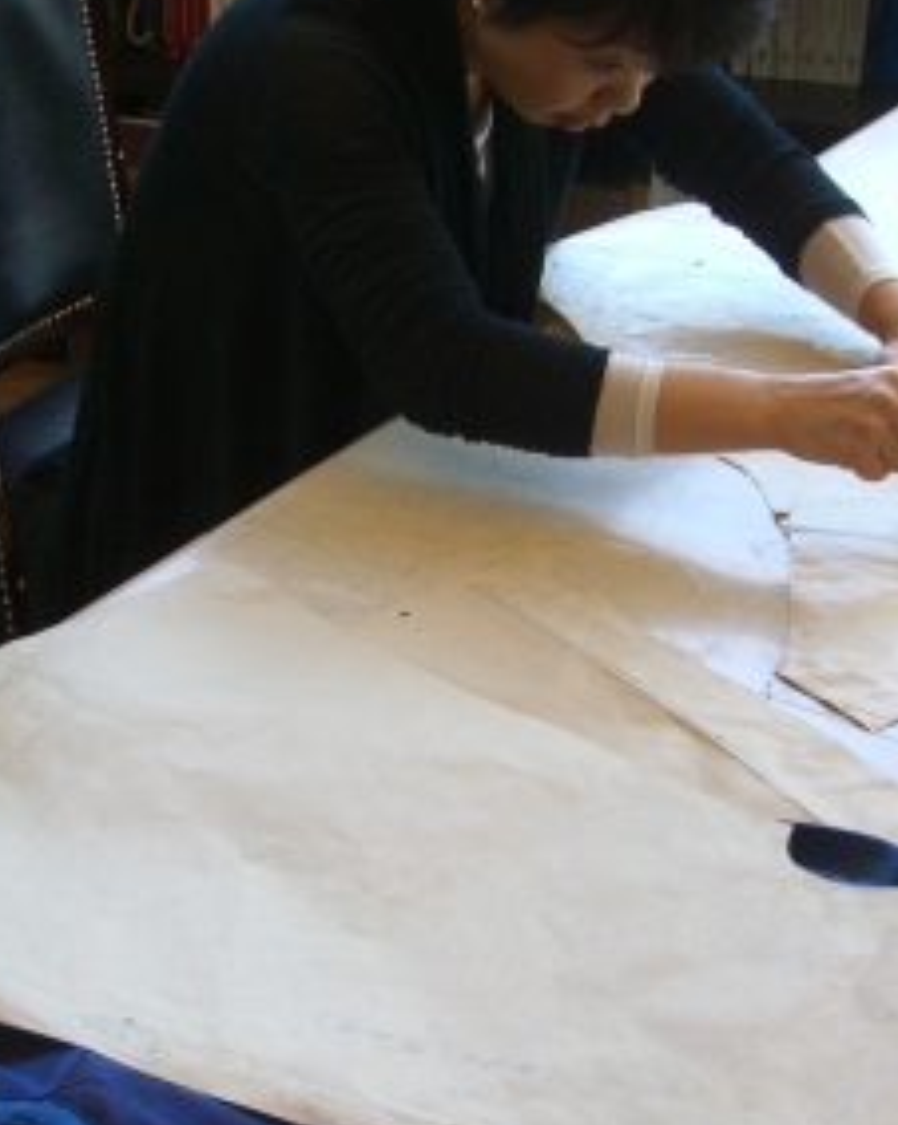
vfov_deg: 22.7
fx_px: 2794
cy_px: 700
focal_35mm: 84
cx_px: 330
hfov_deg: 18.2
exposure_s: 1/100
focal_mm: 7.9
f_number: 2.8
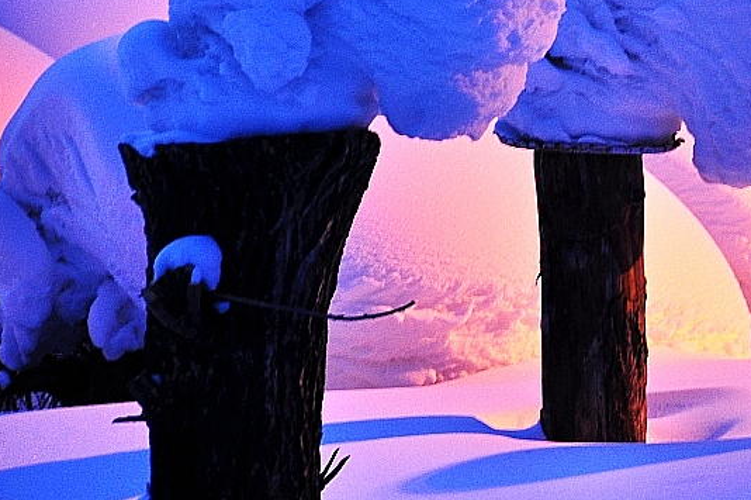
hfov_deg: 4.2
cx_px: 669
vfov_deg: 2.8
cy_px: 201
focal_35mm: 489
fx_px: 10191
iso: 320
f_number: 5.6
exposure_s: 1/1.6
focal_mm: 170
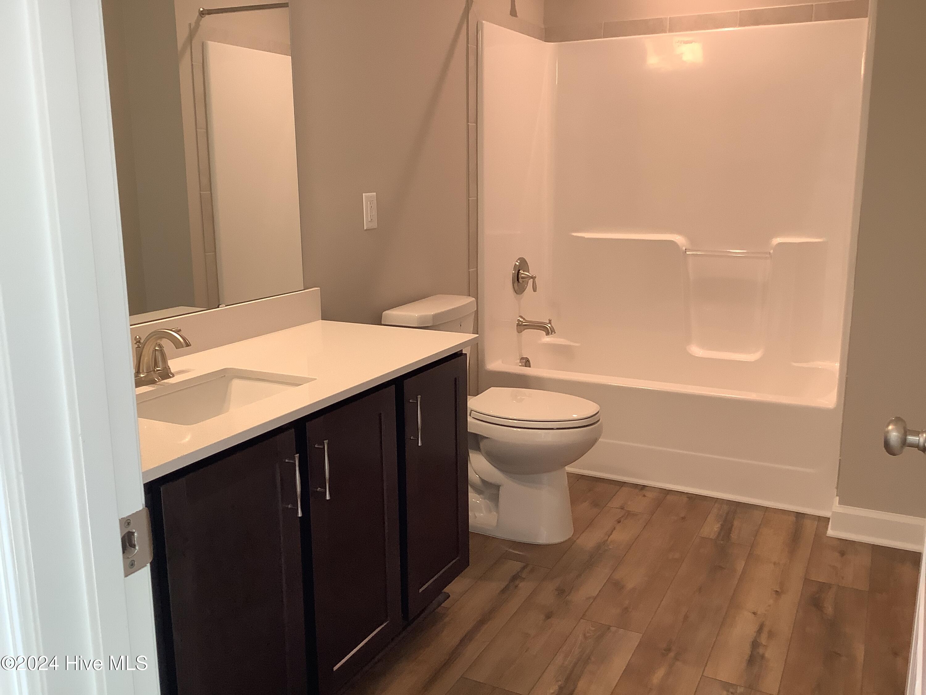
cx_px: 463
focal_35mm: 31
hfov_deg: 58.4
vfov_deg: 45.4
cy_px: 348
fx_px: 829
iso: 100
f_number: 2.4
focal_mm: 3.3
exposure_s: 1/60
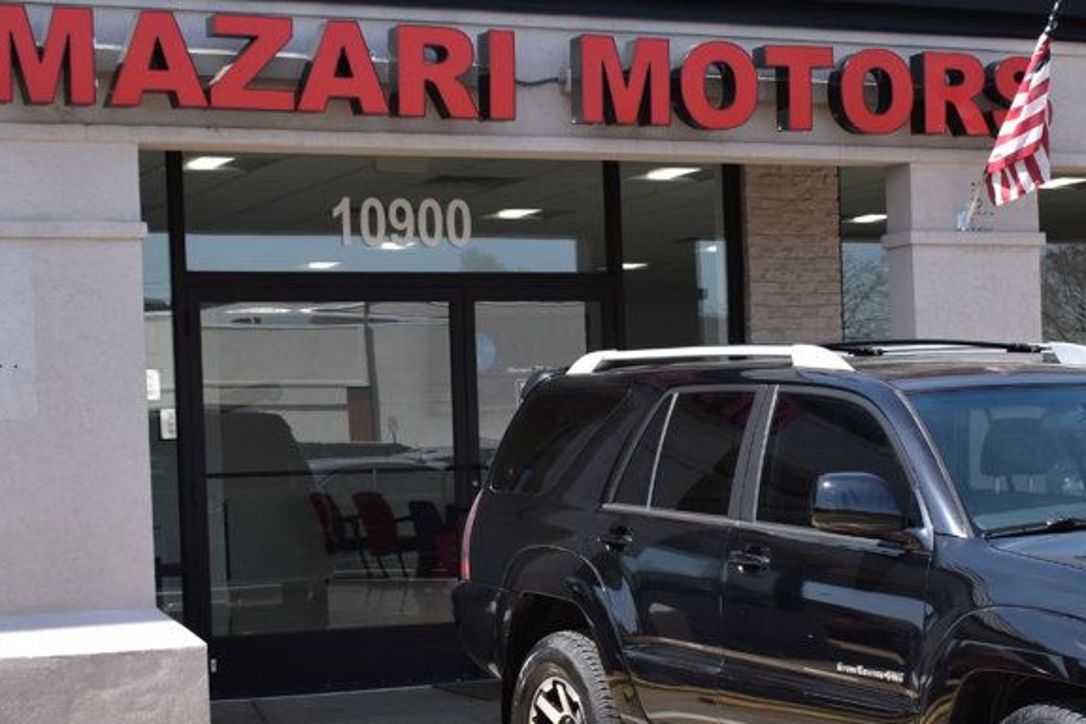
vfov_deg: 17.0
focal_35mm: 80
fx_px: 2413
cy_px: 537
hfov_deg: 25.3
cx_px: 650
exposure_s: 1/400
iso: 400
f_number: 11
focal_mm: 30
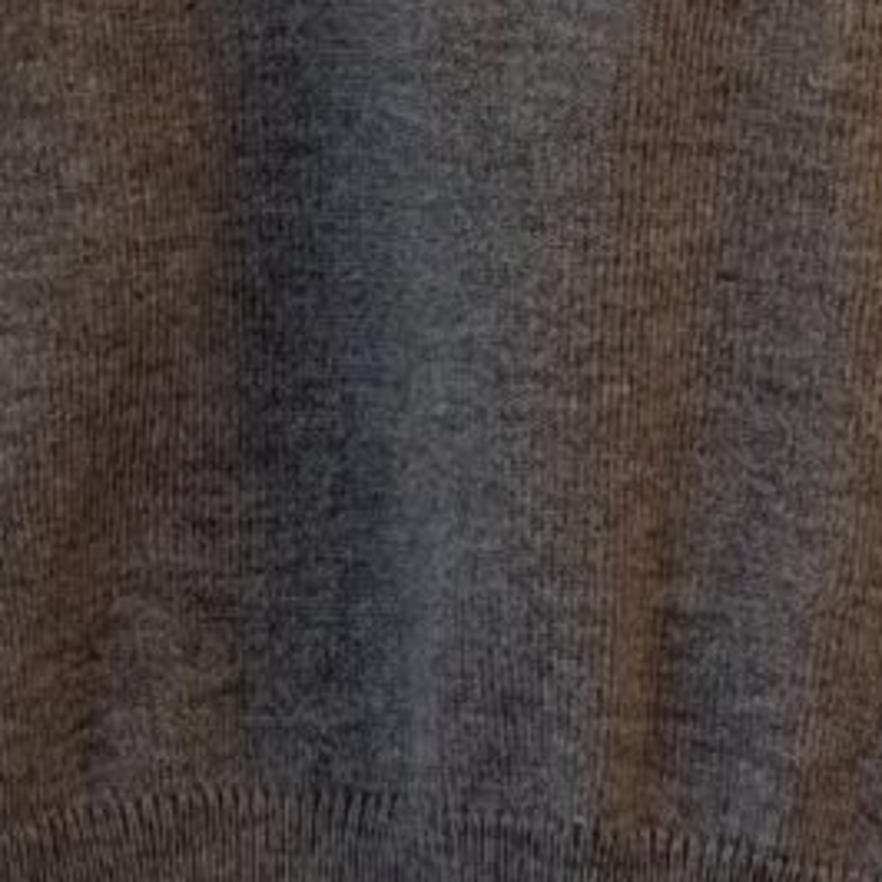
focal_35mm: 408
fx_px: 11761
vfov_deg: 4.3
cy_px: 225
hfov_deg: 4.3
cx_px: 186
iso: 50
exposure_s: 1/121
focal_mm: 6.76
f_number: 1.78
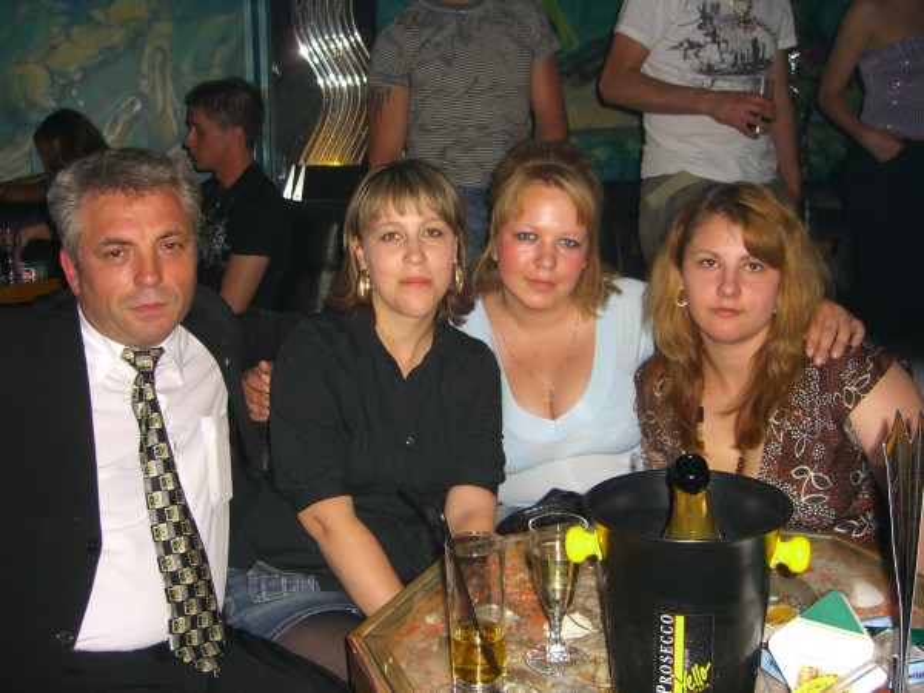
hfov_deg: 49.0
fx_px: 1014
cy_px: 346
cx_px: 462
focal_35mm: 38
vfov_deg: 37.7
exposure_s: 1/60
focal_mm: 7.9
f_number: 2.8
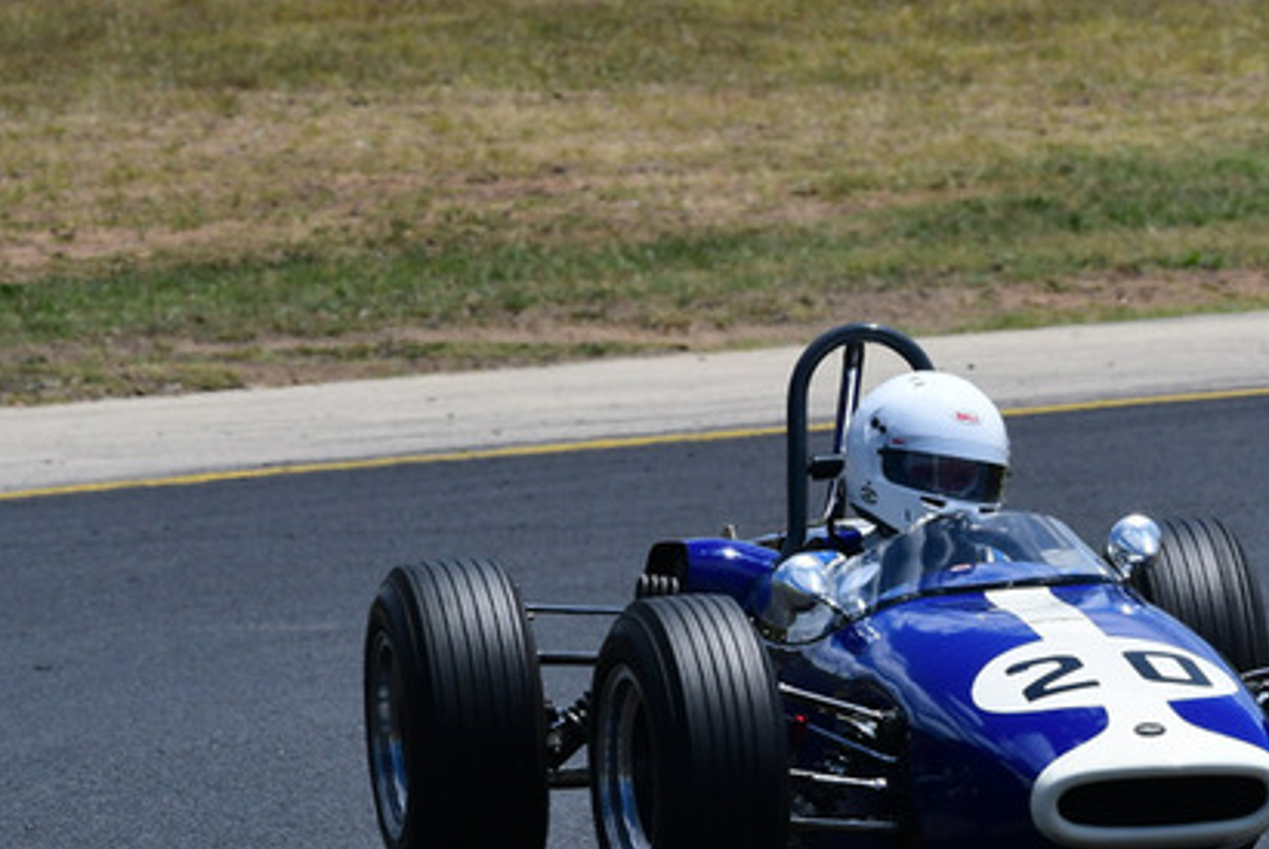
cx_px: 1207
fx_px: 29853
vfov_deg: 1.6
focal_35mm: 846
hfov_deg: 2.4
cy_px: 491
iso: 320
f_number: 13
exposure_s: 1/640
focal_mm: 290
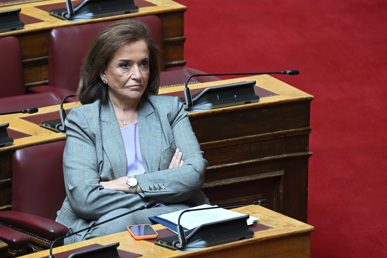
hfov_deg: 4.4
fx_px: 5052
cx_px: 194
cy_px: 129
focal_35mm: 470
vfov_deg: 2.9
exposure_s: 1/250
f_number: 6
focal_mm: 470
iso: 2000
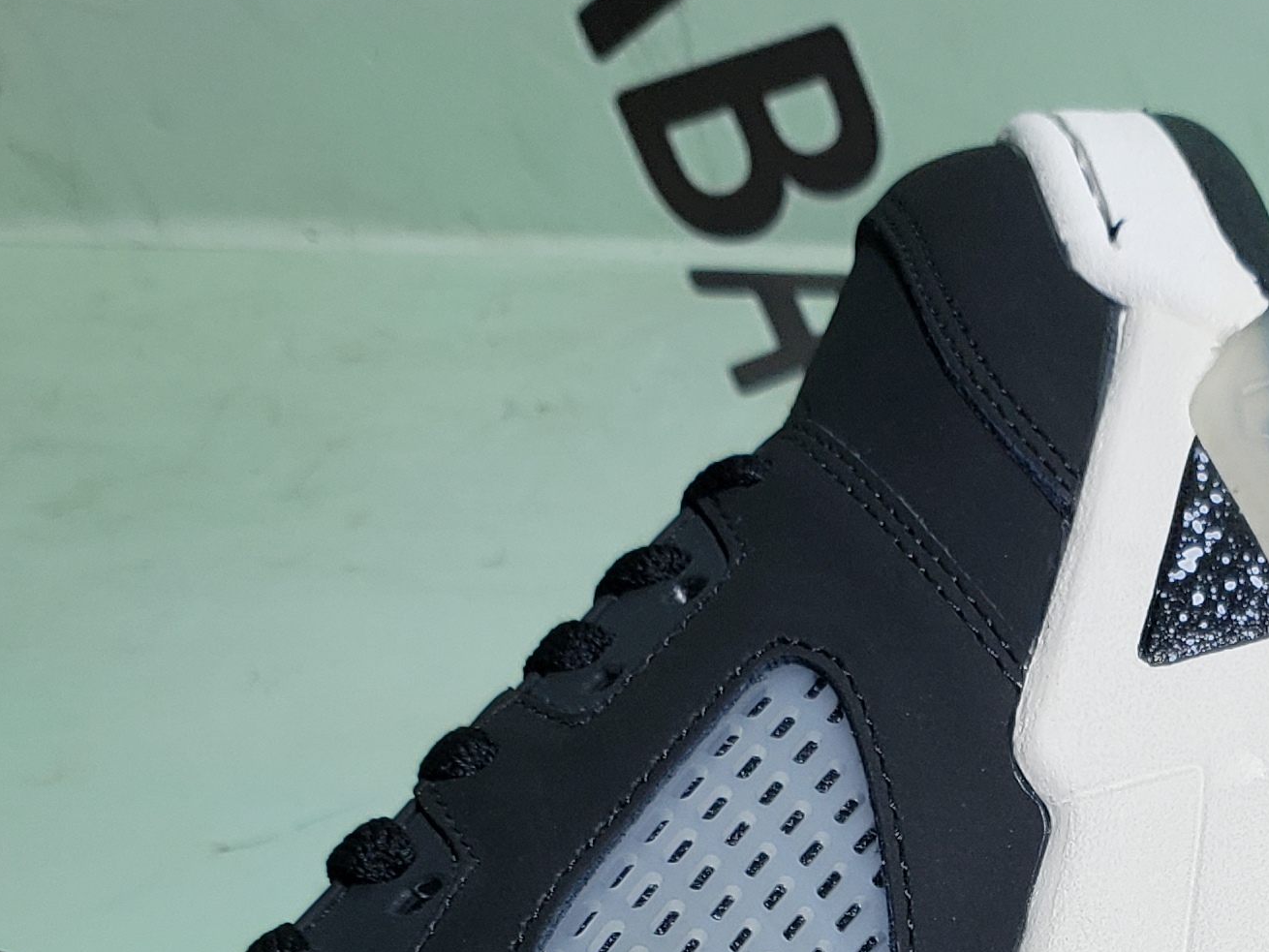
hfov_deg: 23.7
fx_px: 2933
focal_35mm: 80
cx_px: 1158
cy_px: 1279
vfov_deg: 17.2
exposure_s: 1/441
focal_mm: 4.3
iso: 50
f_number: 1.5
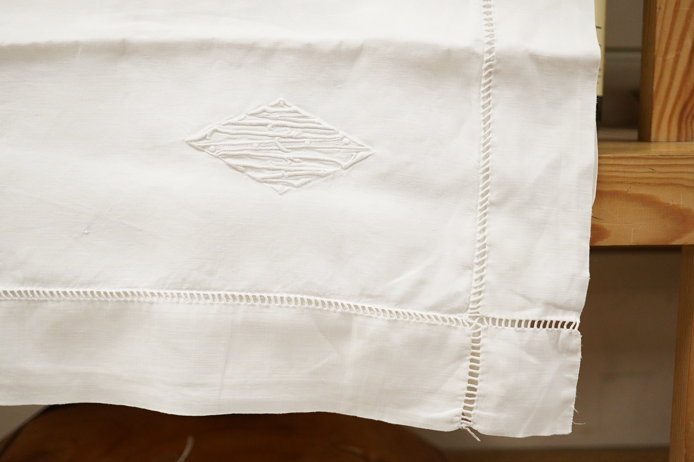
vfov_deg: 29.9
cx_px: 347
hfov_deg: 43.6
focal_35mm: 45
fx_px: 867
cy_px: 231
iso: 2500
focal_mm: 30
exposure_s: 1/500
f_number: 3.5
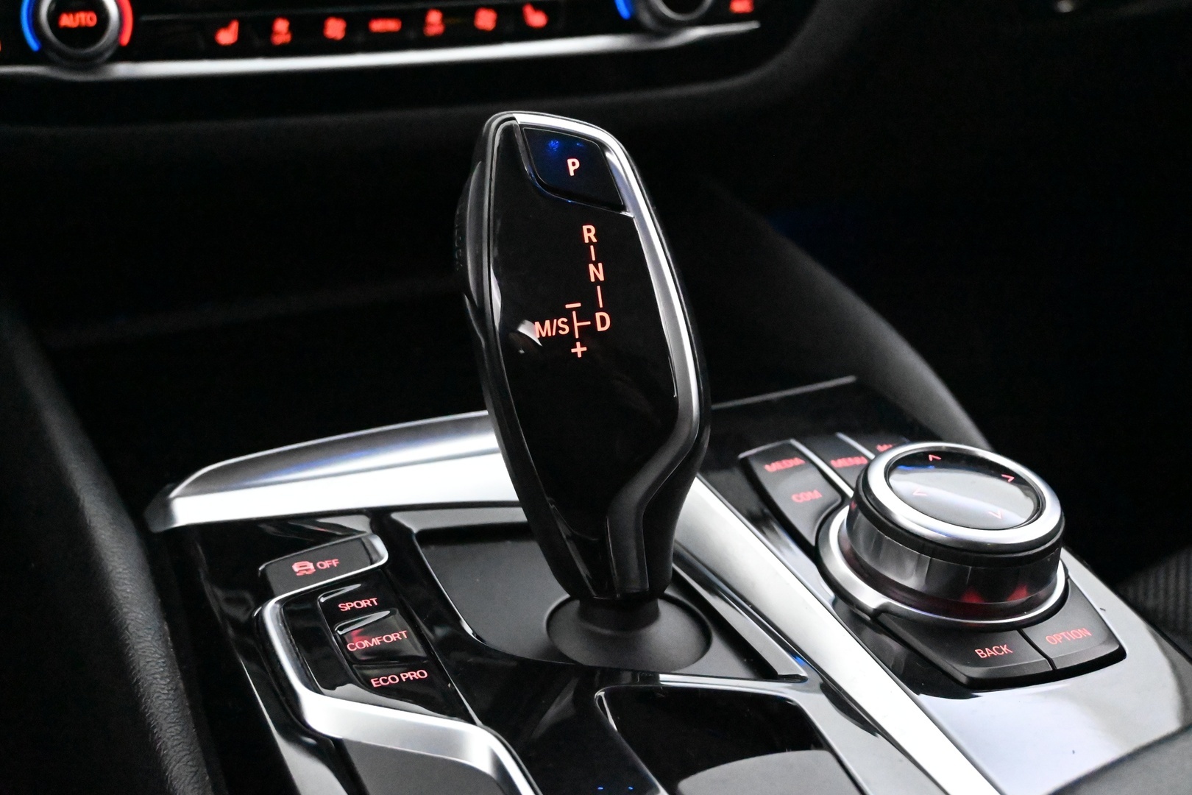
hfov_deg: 36.9
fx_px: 1788
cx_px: 596
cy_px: 398
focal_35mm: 54
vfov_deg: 25.1
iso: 22800
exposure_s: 1/60
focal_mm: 36
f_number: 5.3
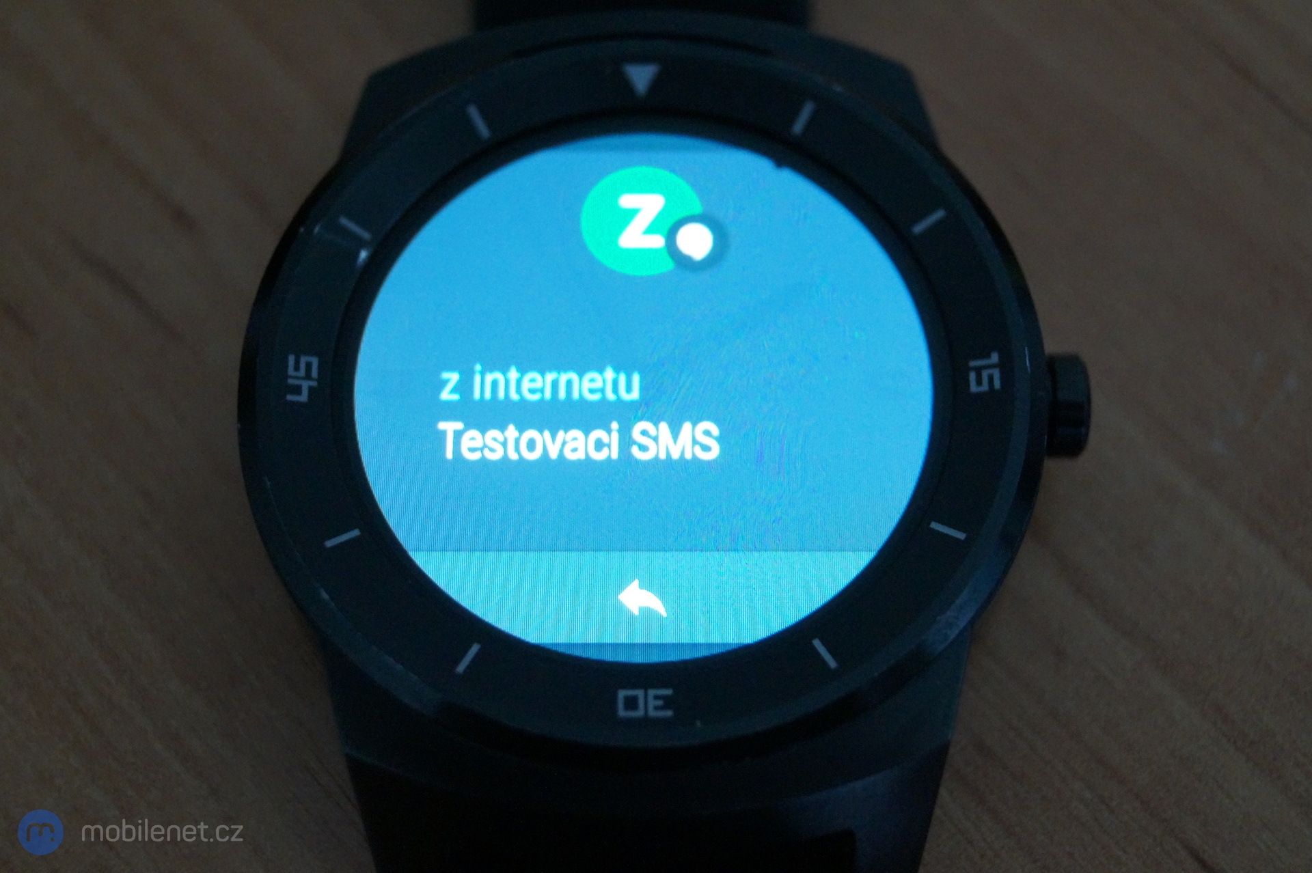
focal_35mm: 75
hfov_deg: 27.0
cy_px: 436
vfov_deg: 18.2
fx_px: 2732
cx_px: 656
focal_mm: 50
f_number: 5.6
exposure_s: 1/30
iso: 3200
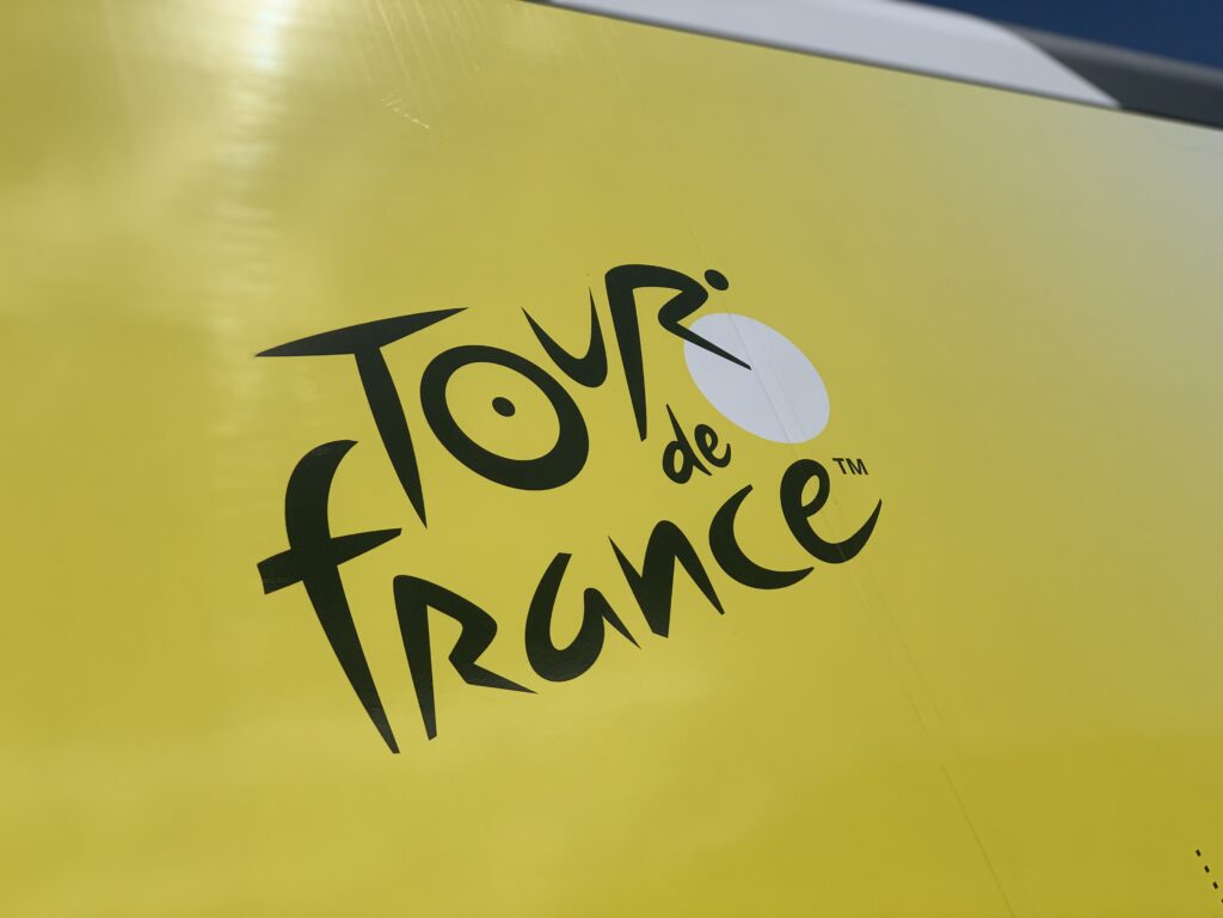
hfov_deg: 36.8
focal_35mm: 52
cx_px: 612
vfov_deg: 28.0
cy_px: 459
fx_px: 1837
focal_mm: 6
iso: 16
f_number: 2.4
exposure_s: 1/4785
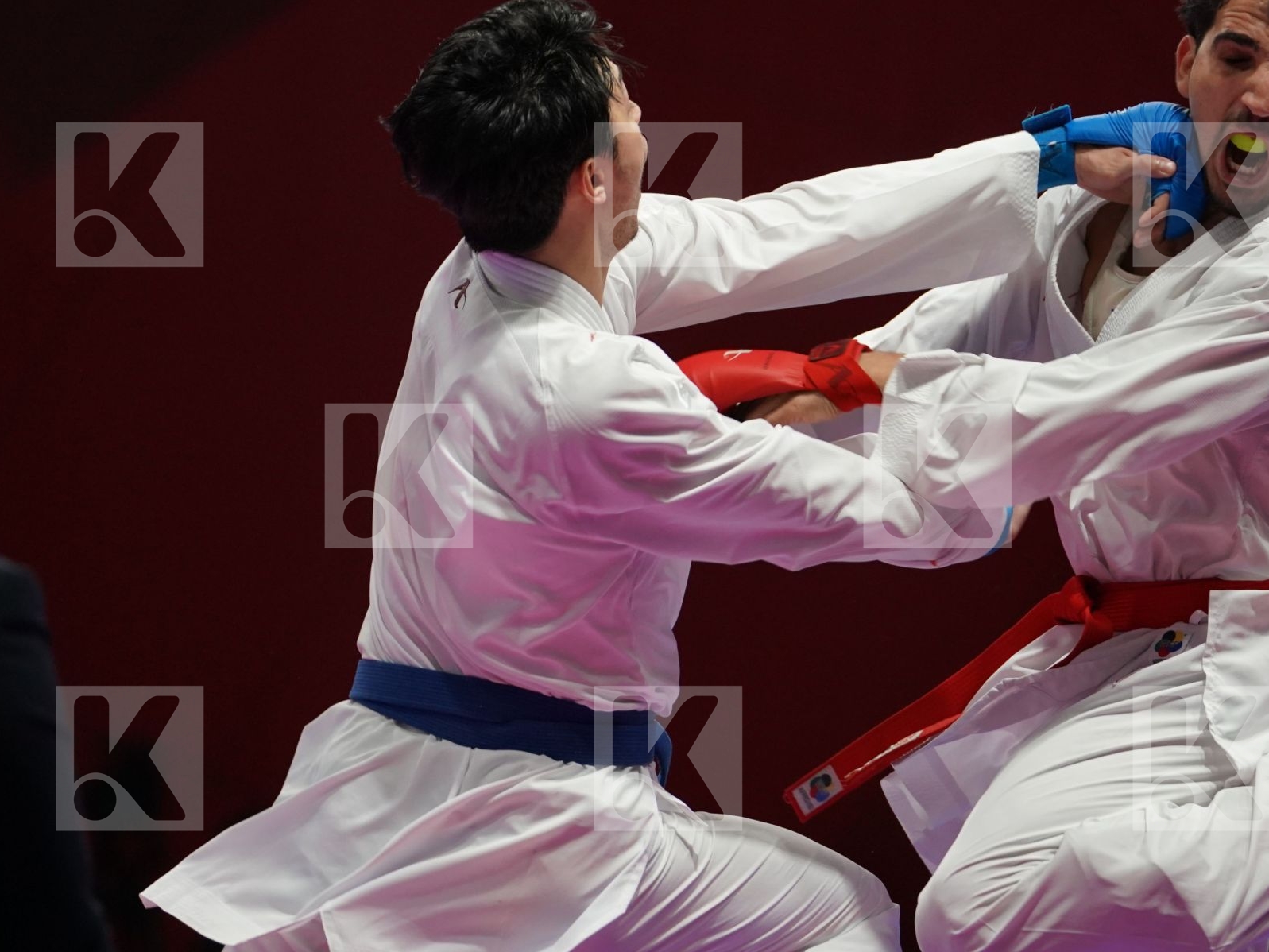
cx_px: 668
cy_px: 476
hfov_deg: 4.8
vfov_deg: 3.6
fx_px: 15178
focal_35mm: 414
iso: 2000
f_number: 4
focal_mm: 255
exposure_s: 1/1000
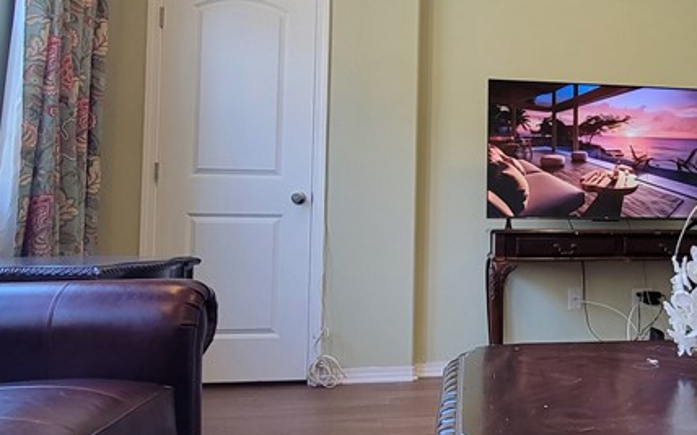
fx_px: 627
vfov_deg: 38.2
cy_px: 196
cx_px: 607
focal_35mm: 33
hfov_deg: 52.2
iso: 160
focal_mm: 2.2
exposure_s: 1/60
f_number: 2.2
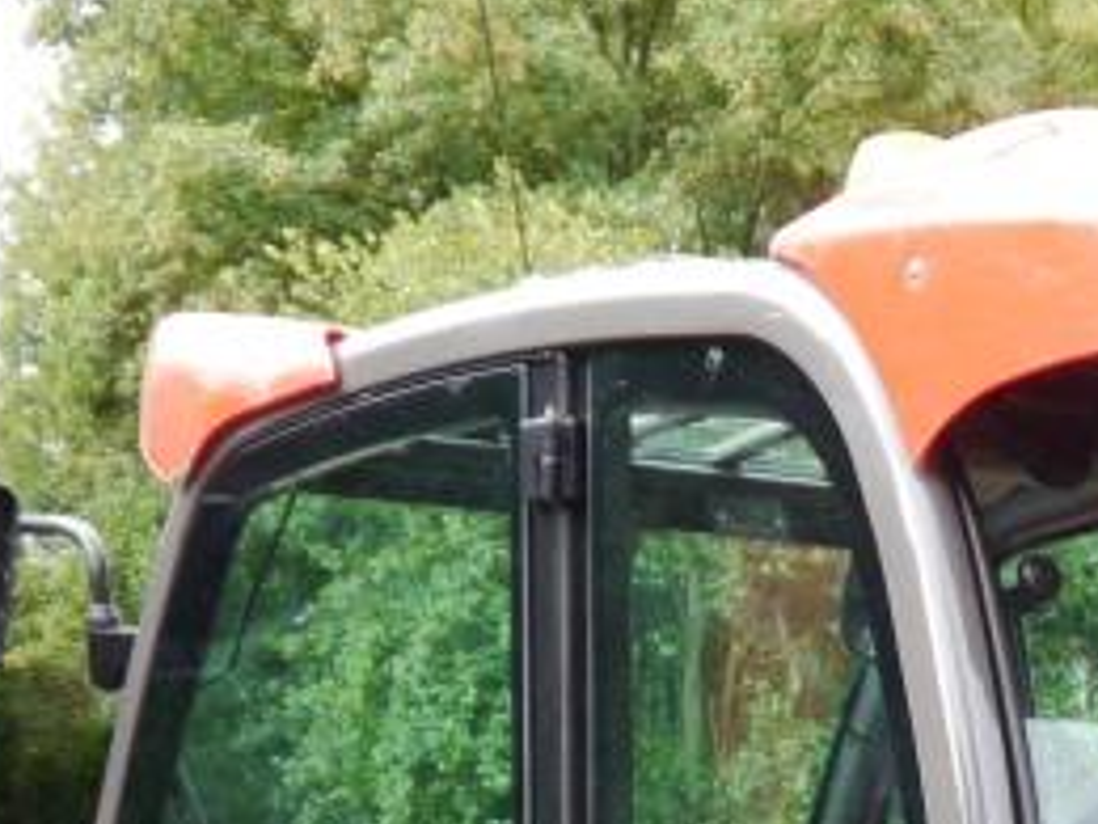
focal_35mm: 126
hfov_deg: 15.0
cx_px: 1356
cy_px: 1597
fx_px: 3997
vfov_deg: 10.8
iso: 160
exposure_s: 1/125
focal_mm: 16
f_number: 4.5
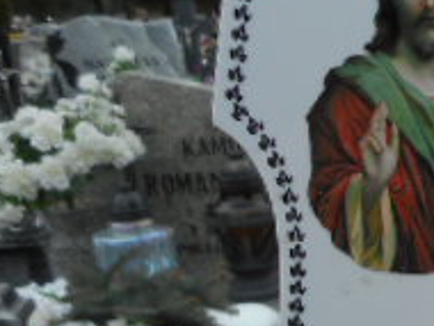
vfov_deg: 17.2
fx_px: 1054
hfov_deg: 19.7
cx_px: 678
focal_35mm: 84
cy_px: 337
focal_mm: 4.5
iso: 80
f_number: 3.7
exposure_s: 1/400
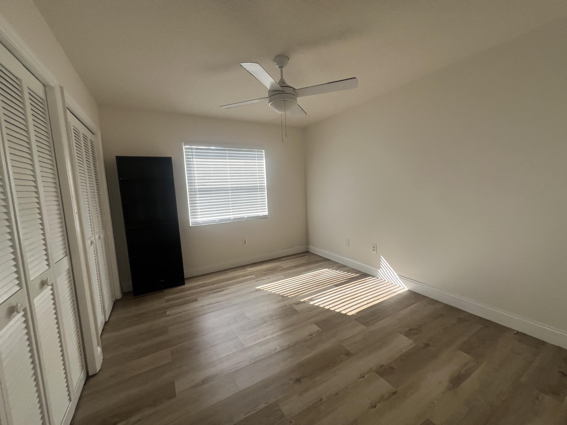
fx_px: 213
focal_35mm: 13
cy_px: 212
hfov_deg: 106.2
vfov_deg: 89.9
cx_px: 284
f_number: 1.8
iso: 64
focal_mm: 1.57
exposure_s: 1/120
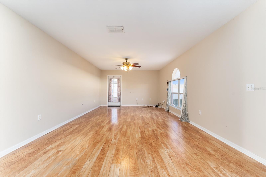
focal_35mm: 14
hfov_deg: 104.3
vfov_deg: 81.2
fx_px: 103
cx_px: 133
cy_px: 88
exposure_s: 1/15
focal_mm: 14
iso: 400
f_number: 7.1
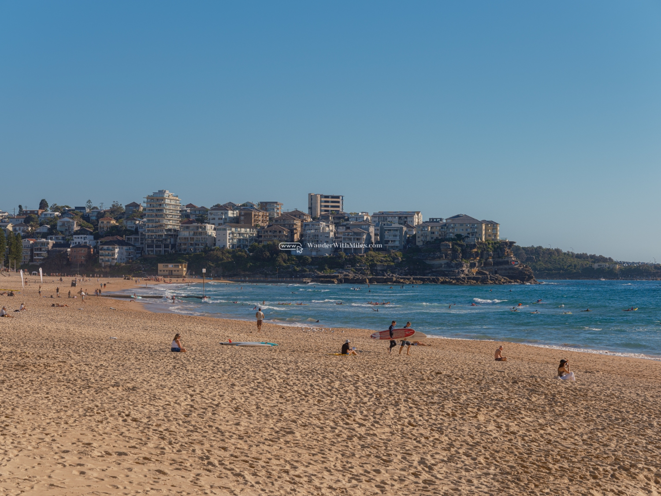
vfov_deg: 17.0
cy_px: 248
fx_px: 1661
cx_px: 330
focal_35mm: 87
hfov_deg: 22.5
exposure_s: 1/640
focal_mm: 110
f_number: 8
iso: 200
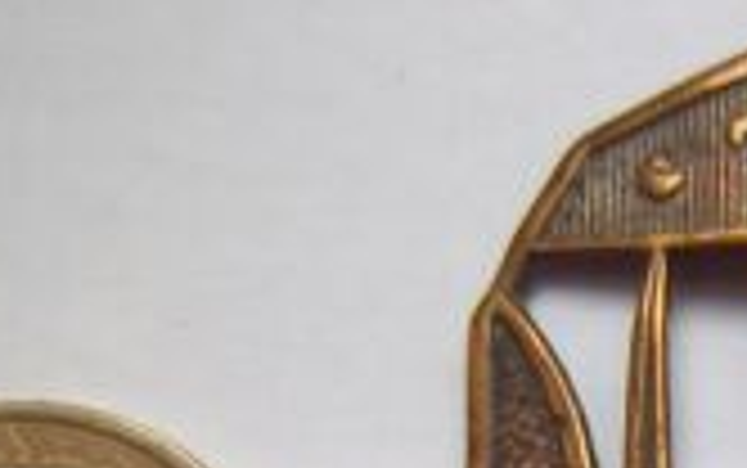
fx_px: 1752
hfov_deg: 21.9
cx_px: 945
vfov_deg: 14.3
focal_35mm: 86
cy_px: 684
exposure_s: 1/40
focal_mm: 5.05
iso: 64
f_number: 3.5
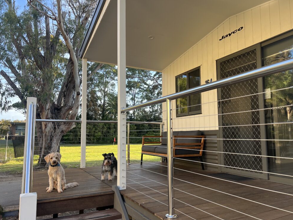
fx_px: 229
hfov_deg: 65.3
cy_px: 113
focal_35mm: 27
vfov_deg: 51.4
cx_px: 150
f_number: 1.5
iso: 50
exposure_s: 1/365
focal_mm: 5.7
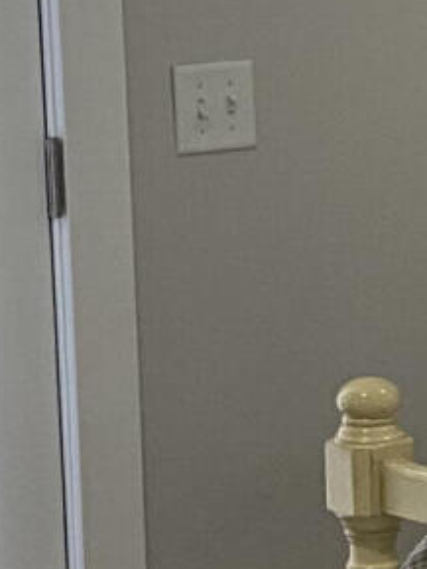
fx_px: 2958
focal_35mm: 180
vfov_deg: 11.0
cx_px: 724
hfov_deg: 8.0
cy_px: 250
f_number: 1.8
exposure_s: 1/60
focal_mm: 4.25
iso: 100
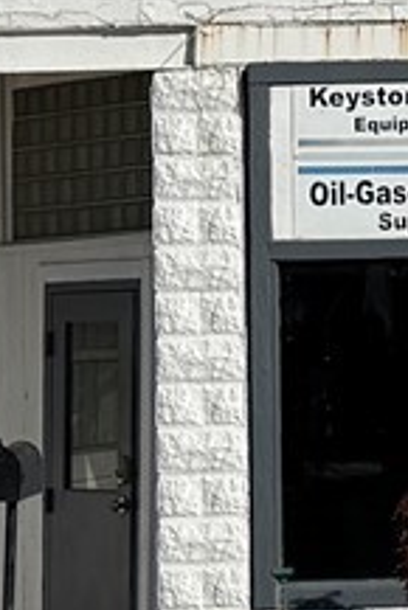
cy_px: 51
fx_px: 3751
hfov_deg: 6.0
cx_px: 996
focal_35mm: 221
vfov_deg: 9.3
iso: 80
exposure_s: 1/14286
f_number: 1.78
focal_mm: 6.76
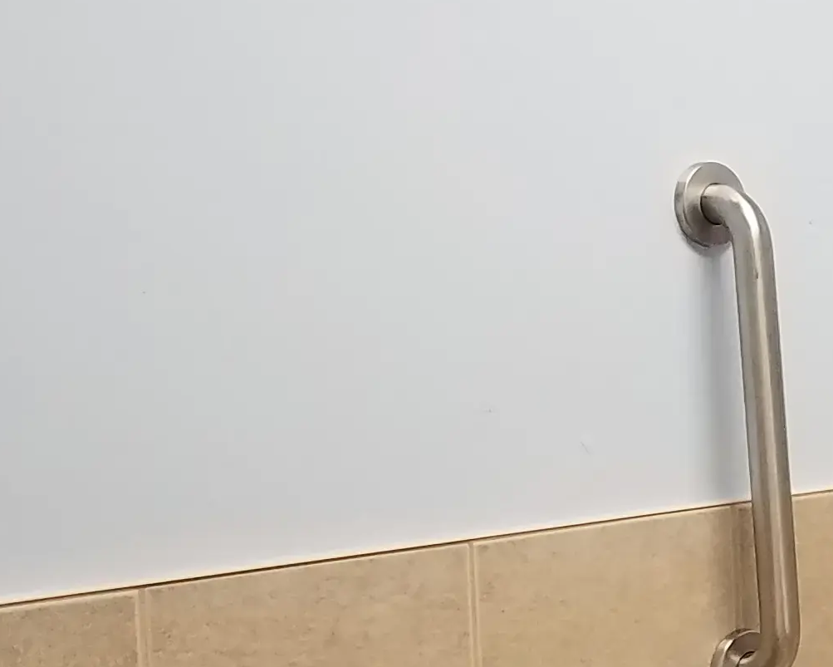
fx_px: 2515
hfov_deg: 17.1
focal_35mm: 102
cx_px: 1231
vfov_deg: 15.1
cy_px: 356
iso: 80
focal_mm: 4.2
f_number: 1.7
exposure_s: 1/60
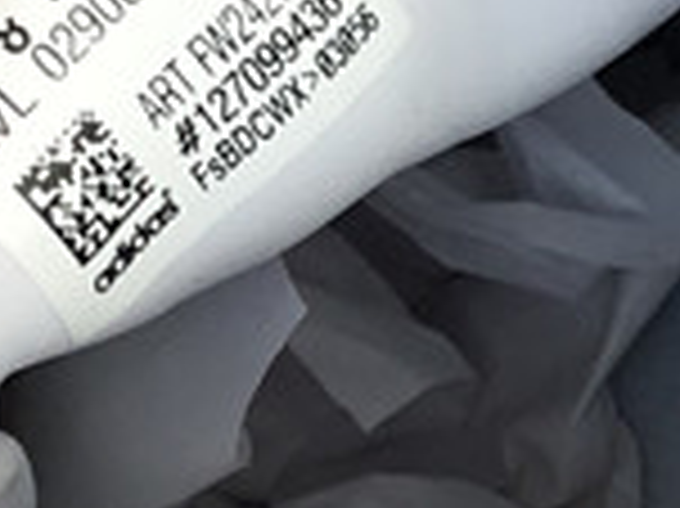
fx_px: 3631
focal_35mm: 185
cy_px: 182
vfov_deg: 8.0
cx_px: 333
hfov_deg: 10.7
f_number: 2.4
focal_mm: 3.3
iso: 25
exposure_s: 1/301
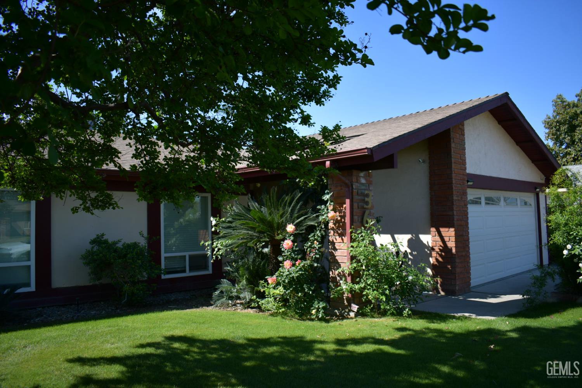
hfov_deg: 67.4
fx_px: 436
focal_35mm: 27
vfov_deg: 47.9
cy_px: 194
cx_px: 291
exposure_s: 1/800
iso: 100
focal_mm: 18
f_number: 3.5
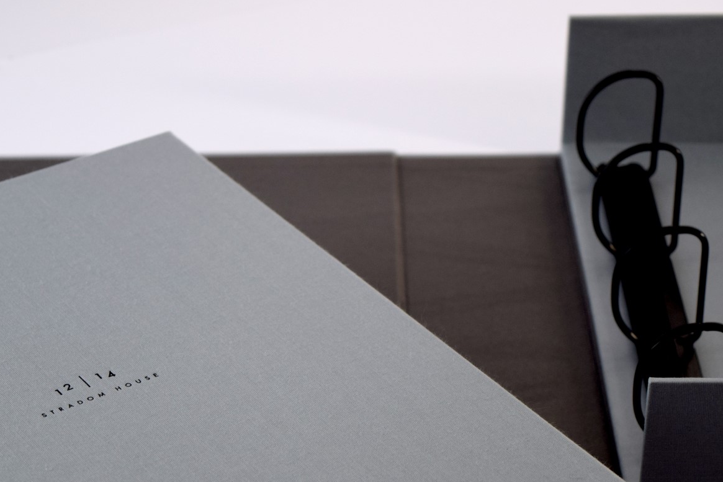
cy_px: 313
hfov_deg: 17.8
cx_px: 305
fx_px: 2304
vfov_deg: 11.9
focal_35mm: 115
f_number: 5.6
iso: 400
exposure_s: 1/60
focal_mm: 55
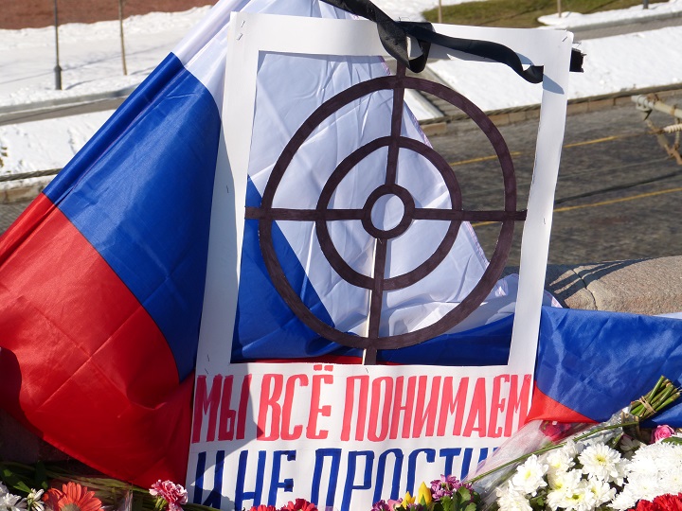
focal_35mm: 100
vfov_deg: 14.8
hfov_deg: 19.6
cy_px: 256
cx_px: 341
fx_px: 1970
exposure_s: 1/1000
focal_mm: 18.2
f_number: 4
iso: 100
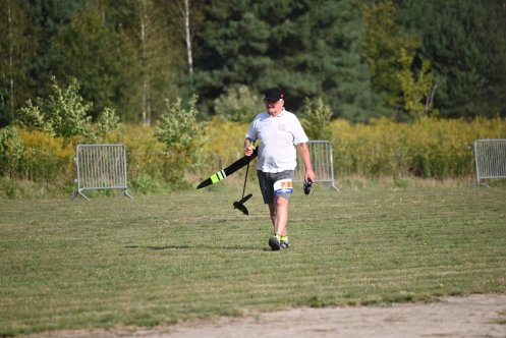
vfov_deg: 3.4
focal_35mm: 400
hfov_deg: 5.2
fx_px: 5625
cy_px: 169
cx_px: 253
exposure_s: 1/2500
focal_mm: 400
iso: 640
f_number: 6.3
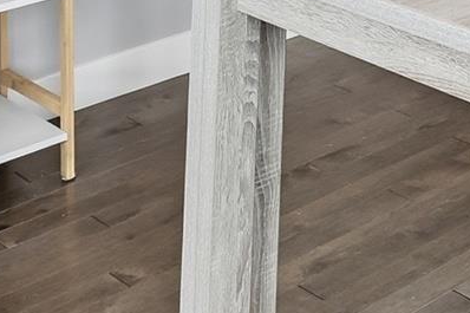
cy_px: -416
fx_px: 1148
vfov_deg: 12.5
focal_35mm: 88
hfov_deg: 18.1
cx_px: 856
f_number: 8
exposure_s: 1/25
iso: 100
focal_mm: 14
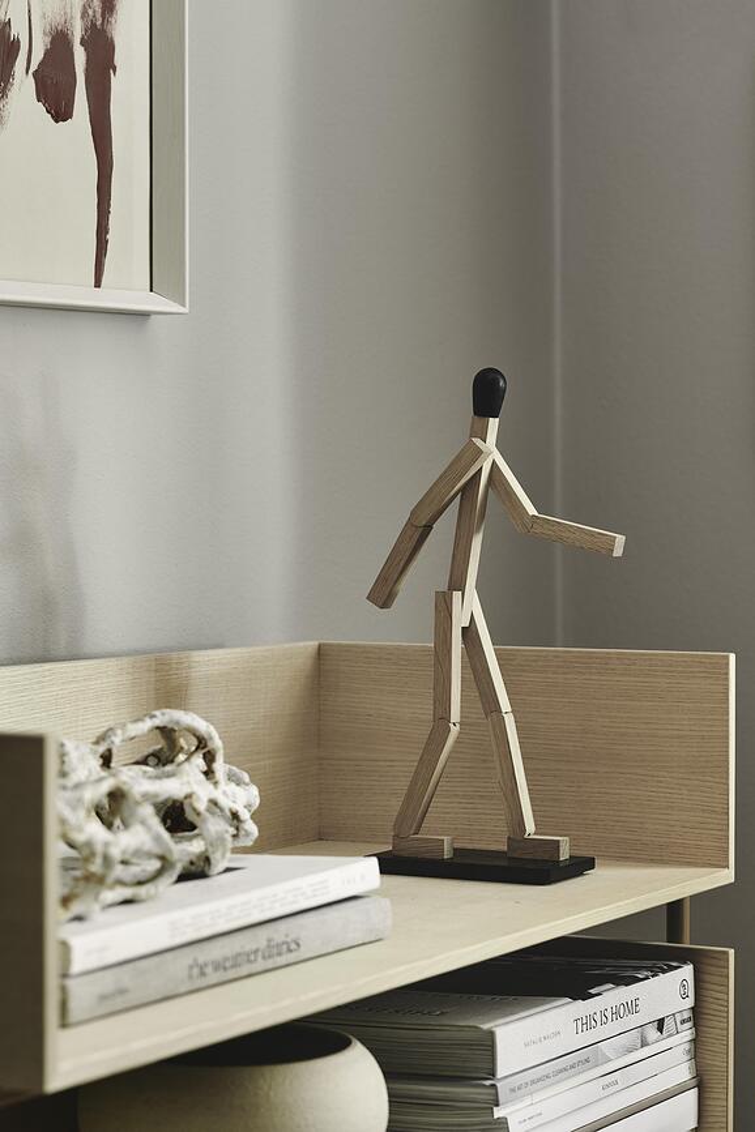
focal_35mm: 85
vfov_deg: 23.9
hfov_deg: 16.1
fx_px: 2674
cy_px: 566
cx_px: 378
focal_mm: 85
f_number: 5.6
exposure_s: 1
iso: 100
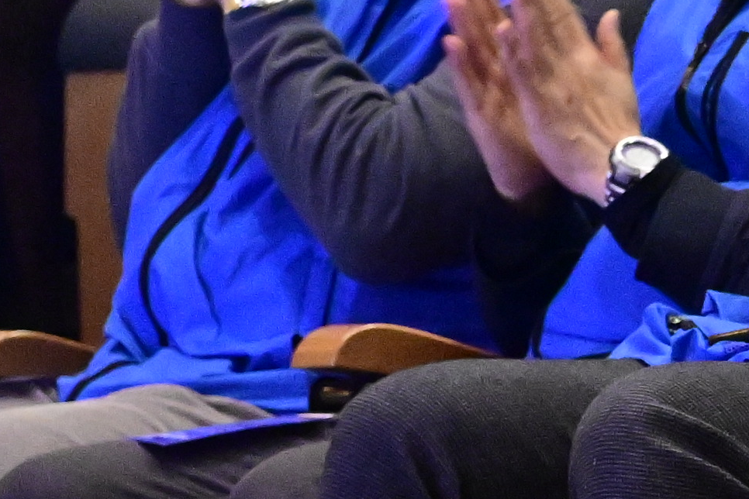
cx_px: 2014
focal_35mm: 769
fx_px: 15998
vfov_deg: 1.8
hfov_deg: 2.7
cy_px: -277
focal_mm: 120
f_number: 4
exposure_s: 1/50
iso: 6400
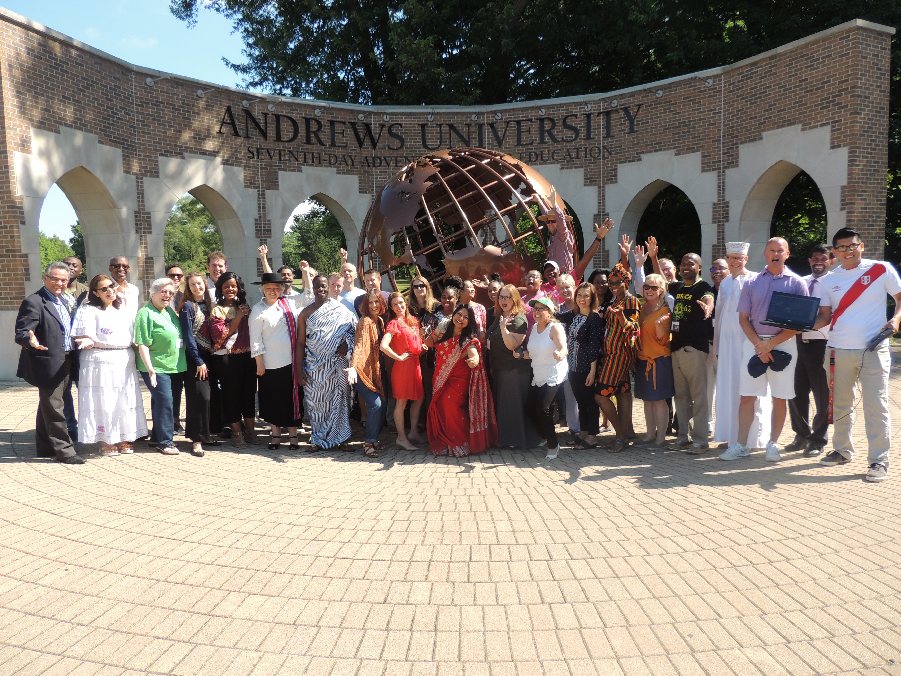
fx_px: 625
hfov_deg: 71.6
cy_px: 338
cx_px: 450
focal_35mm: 24
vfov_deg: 56.8
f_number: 3
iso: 100
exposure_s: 1/500
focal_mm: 4.3
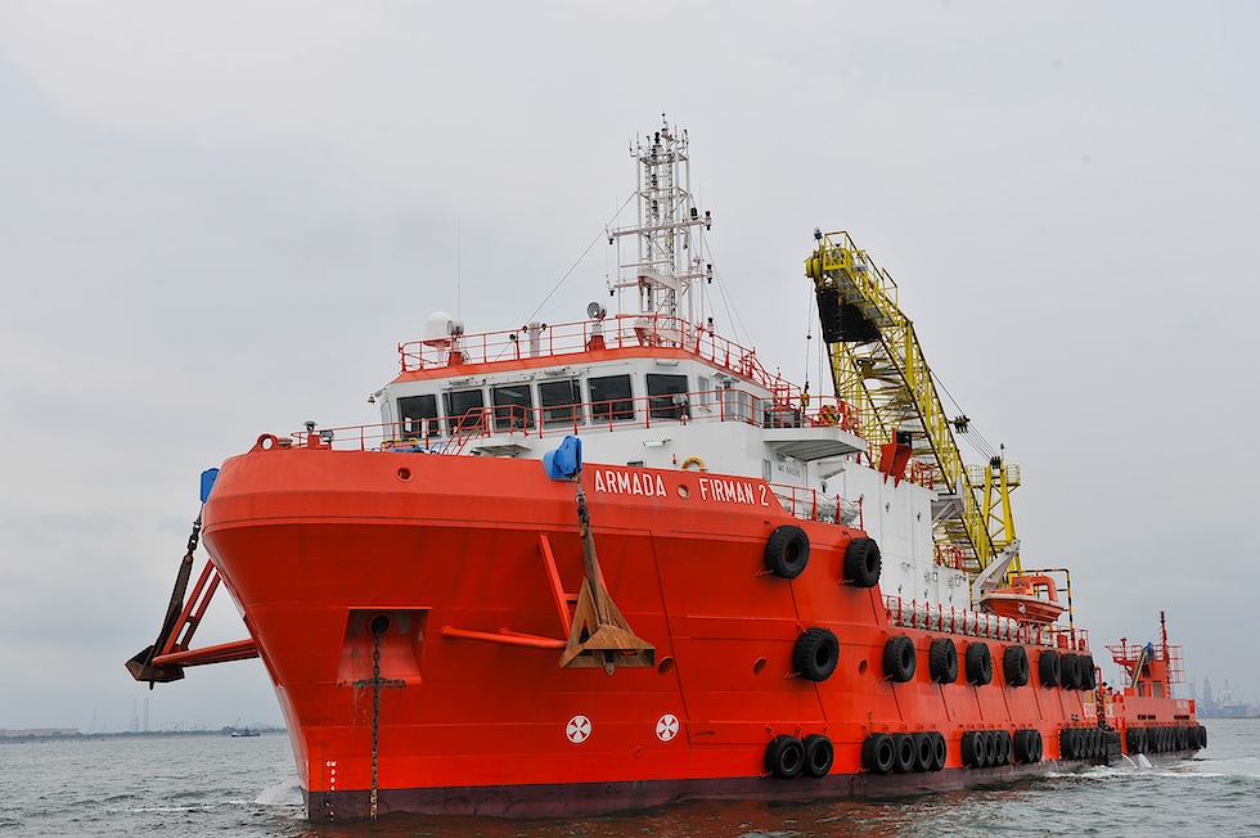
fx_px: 1924
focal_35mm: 55
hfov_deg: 36.3
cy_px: 419
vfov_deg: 24.6
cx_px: 630
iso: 200
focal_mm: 55
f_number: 7.1
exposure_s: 1/800
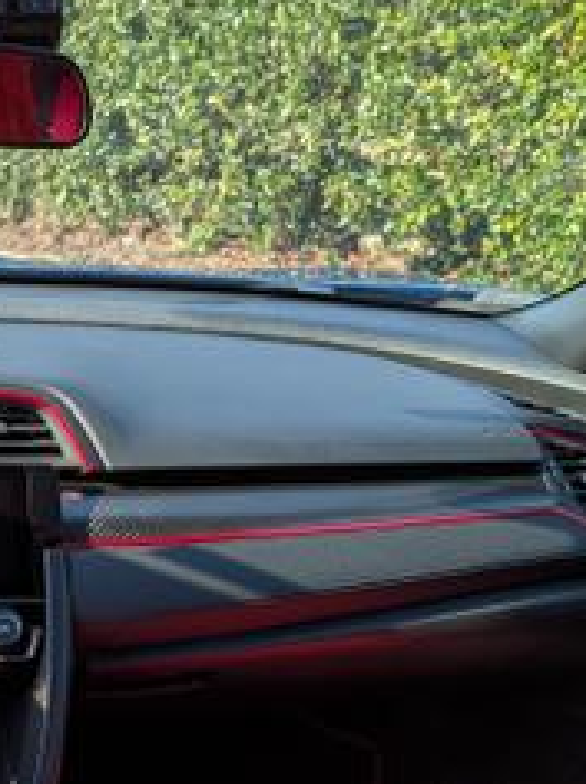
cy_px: 559
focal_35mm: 51
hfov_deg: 25.9
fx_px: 1154
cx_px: -89
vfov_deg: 36.9
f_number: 1.68
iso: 19
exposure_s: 1/3289
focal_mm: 6.9
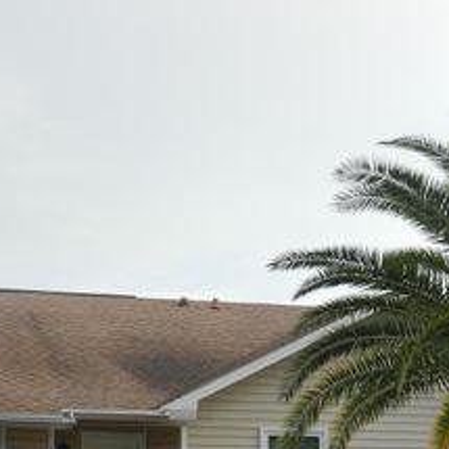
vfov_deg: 22.0
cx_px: 188
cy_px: 341
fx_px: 1145
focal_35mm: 78
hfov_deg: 22.2
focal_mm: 6.9
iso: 160
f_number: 4
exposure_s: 1/320
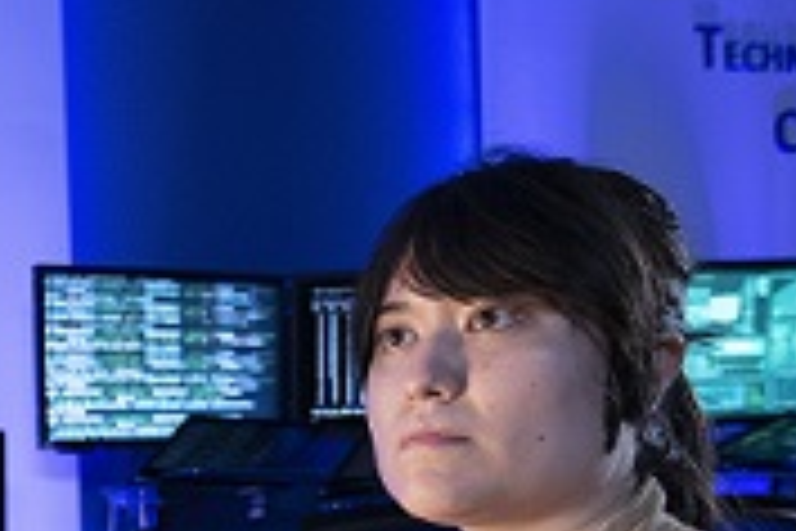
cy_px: 610
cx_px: -56
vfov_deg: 26.5
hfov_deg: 36.8
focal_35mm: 46
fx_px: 1017
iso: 2000
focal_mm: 14
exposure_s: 1/320
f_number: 3.2
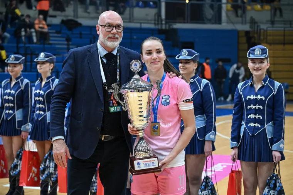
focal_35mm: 75
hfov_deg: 27.0
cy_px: 98
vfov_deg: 18.2
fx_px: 610
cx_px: 146
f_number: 4
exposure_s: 1/640
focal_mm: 75
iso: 2000
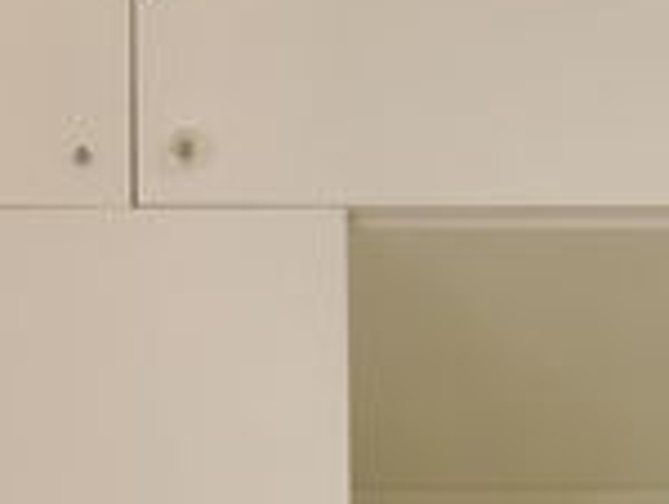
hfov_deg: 12.0
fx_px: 3175
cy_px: 1661
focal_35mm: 164
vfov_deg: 7.6
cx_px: 205
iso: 200
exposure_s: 1/1.3
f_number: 11
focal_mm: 20
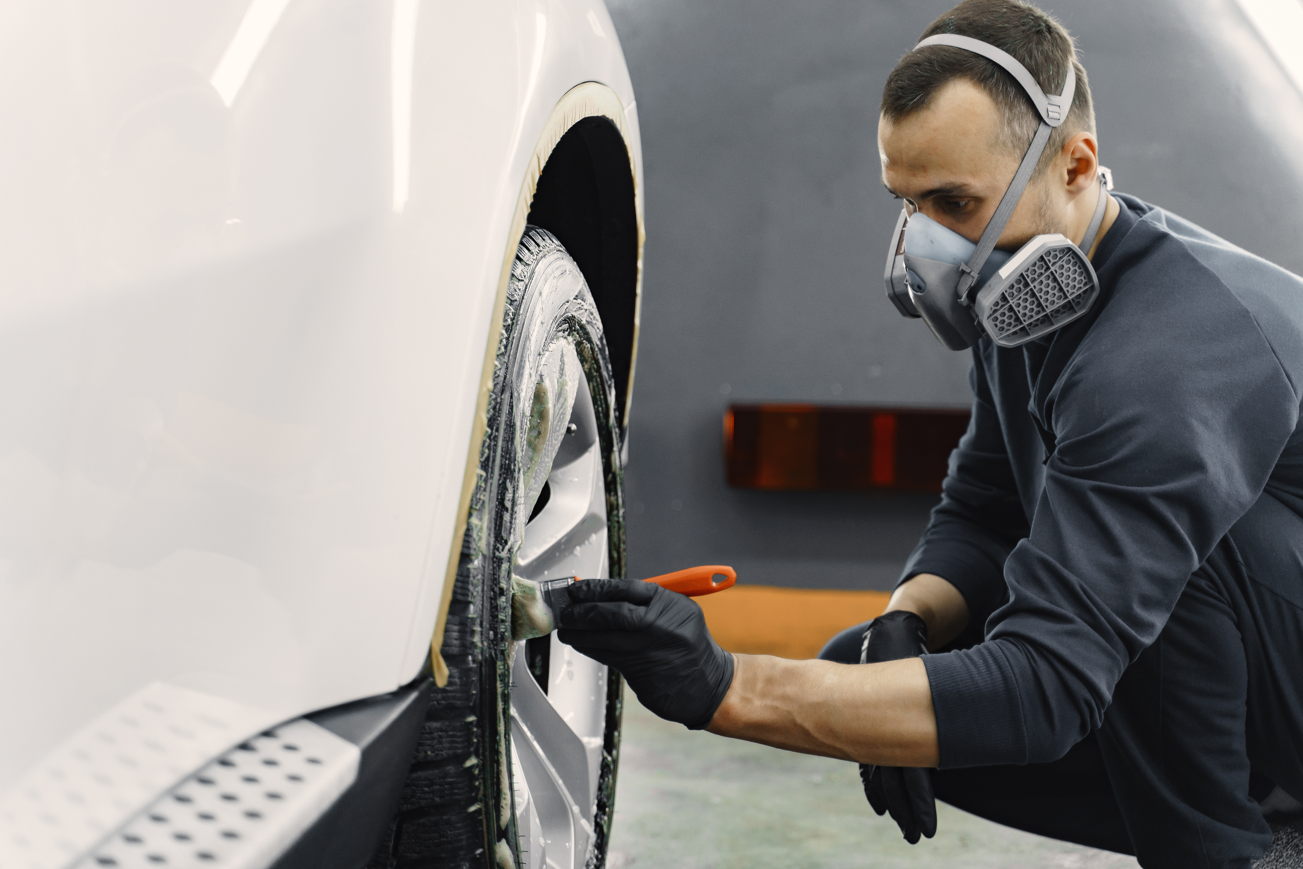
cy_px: 434
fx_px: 2606
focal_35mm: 72
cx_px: 652
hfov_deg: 28.1
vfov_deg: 18.9
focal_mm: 72
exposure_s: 1/250
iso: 800
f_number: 2.8
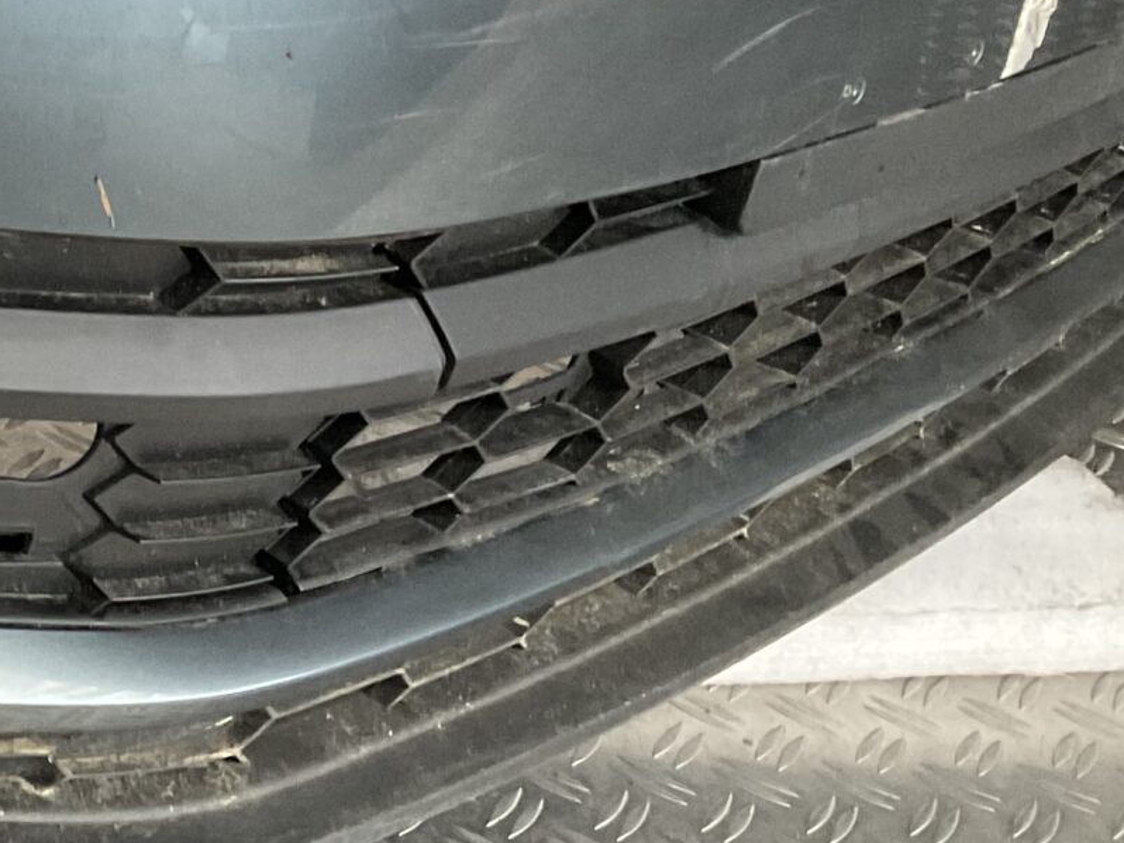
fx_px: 3021
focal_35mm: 93
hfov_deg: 19.7
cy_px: 13
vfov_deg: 15.6
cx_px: -249
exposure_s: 1/50
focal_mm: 3
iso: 250
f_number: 1.8
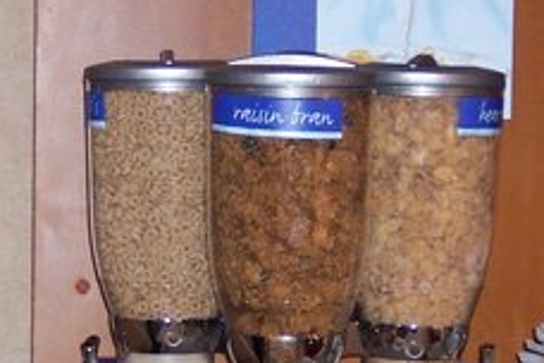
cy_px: 322
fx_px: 2810
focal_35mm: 186
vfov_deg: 7.4
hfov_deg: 11.0
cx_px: 93
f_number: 3.4
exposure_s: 1/30
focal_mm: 10.7
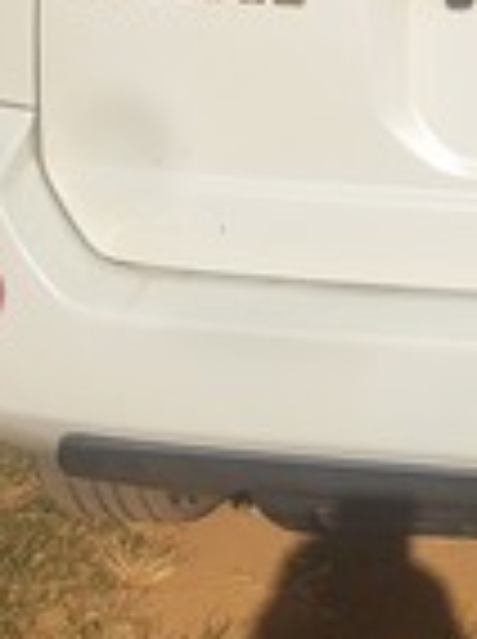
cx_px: 706
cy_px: -279
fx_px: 2027
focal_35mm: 110
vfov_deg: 16.5
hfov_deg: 12.8
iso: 40
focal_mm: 5.4
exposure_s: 1/3798
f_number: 1.8
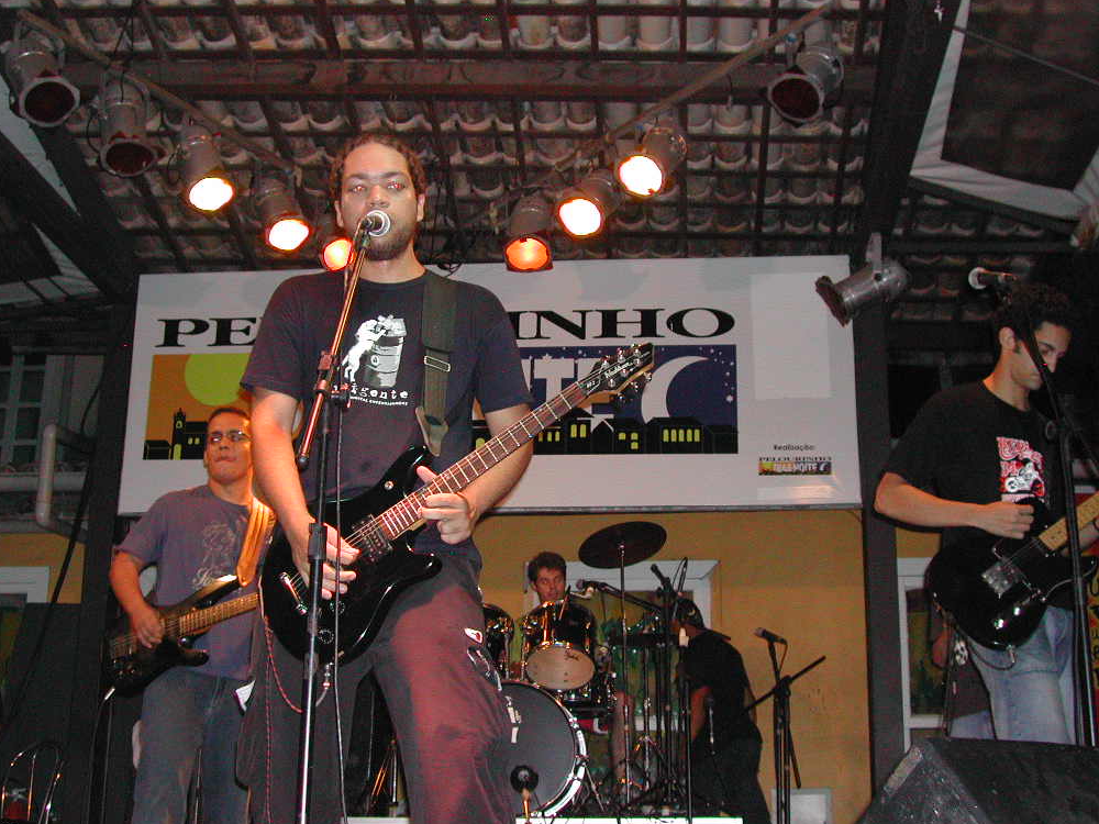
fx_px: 1365
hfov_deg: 43.9
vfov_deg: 33.6
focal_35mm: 43
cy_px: 408
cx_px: 555
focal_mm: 9
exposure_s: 1/60
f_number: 2.9
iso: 400
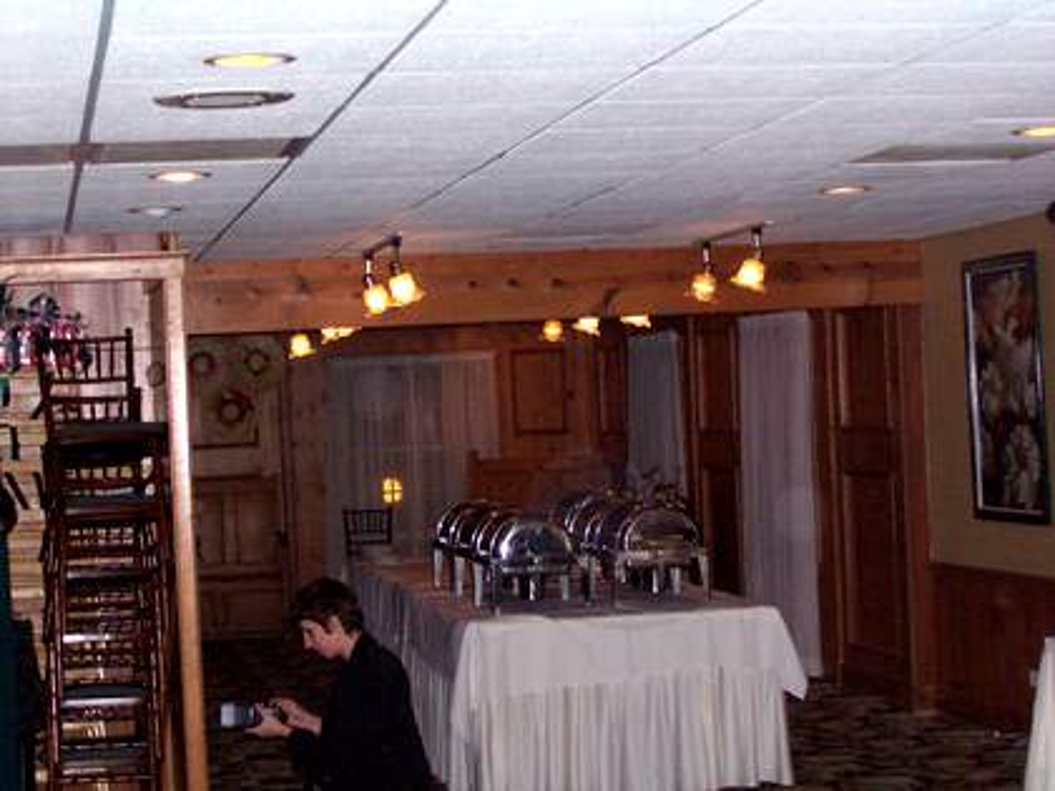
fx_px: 2621
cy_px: 396
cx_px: 528
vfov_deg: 17.2
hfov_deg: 22.8
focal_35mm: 86
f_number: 3.4
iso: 400
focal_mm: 14.7
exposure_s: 1/180
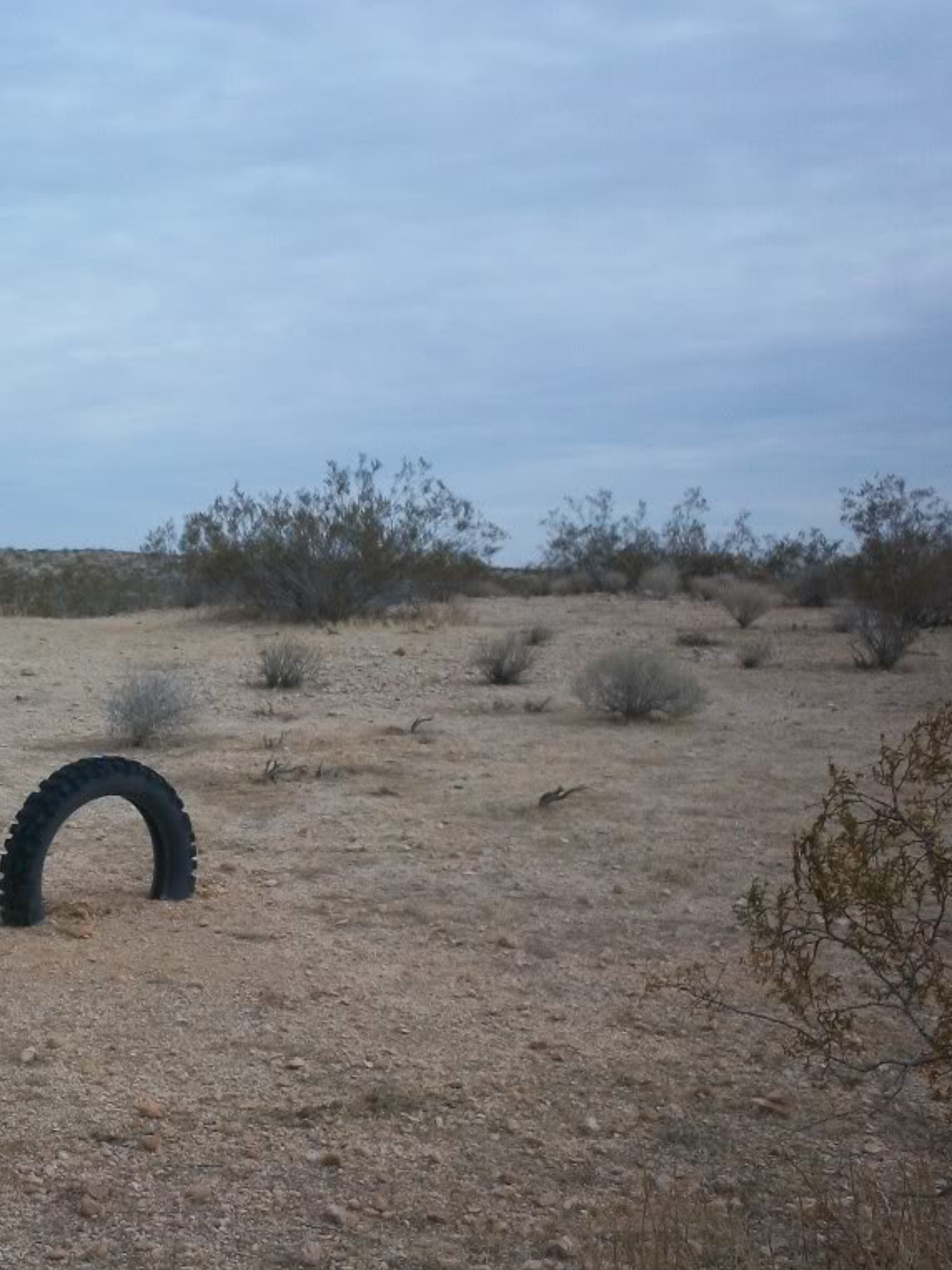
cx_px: 107
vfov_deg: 37.5
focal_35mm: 51
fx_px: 1871
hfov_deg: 27.6
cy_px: 633
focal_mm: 6.3
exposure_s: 1/800
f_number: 4.5
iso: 80
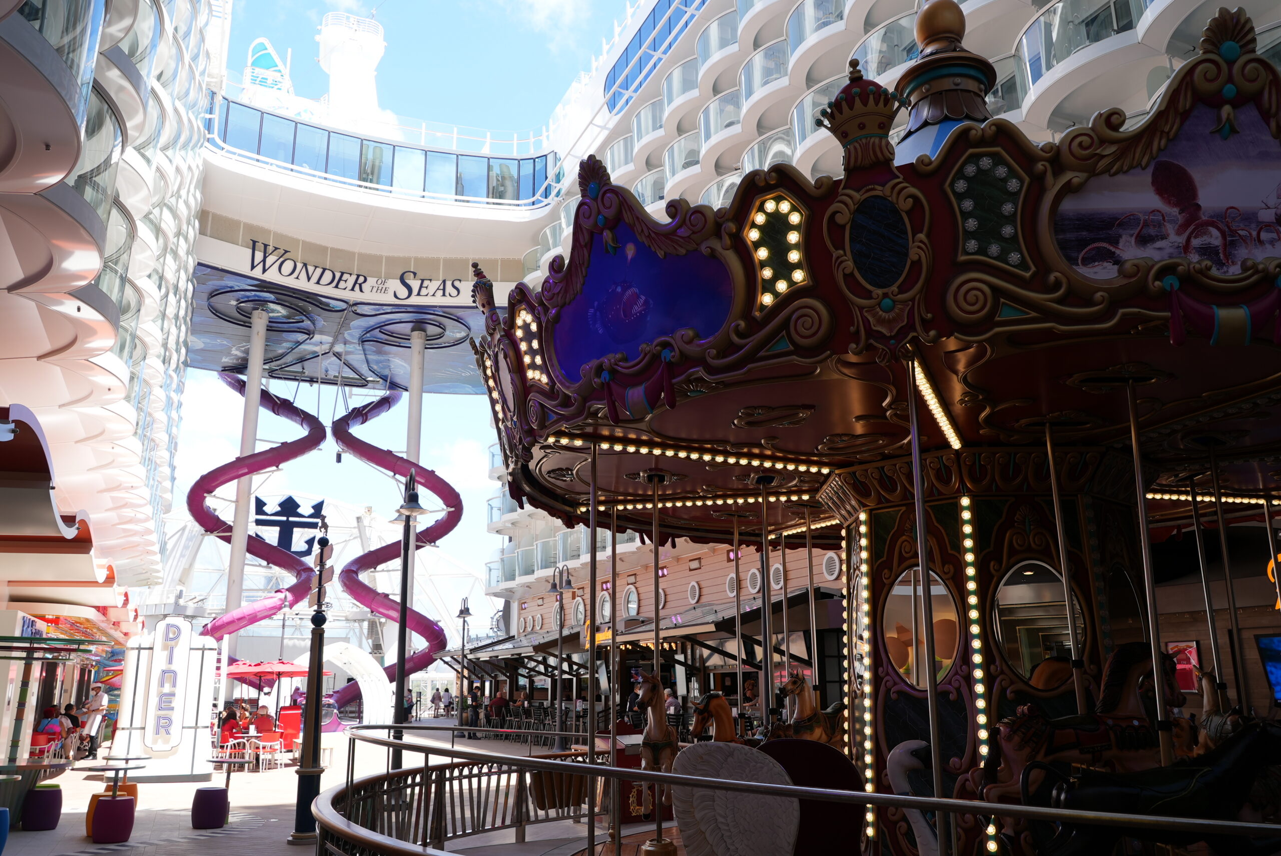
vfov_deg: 46.5
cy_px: 428
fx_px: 997
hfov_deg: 65.4
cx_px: 640
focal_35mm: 28
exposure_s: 1/125
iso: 80
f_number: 4.5
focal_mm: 28
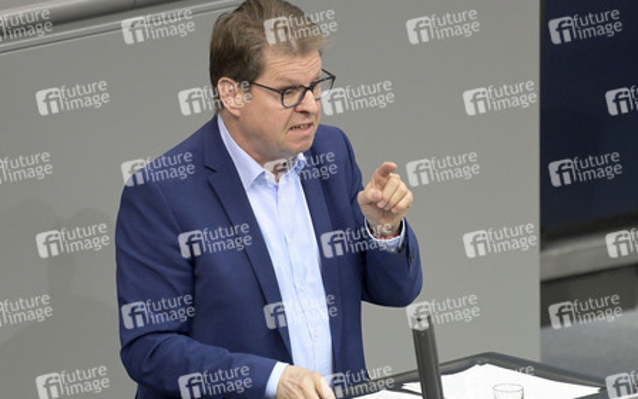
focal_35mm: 410
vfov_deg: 3.2
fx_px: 7129
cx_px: 320
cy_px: 205
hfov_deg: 5.1
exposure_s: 1/400
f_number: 5.6
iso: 8000
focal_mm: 400
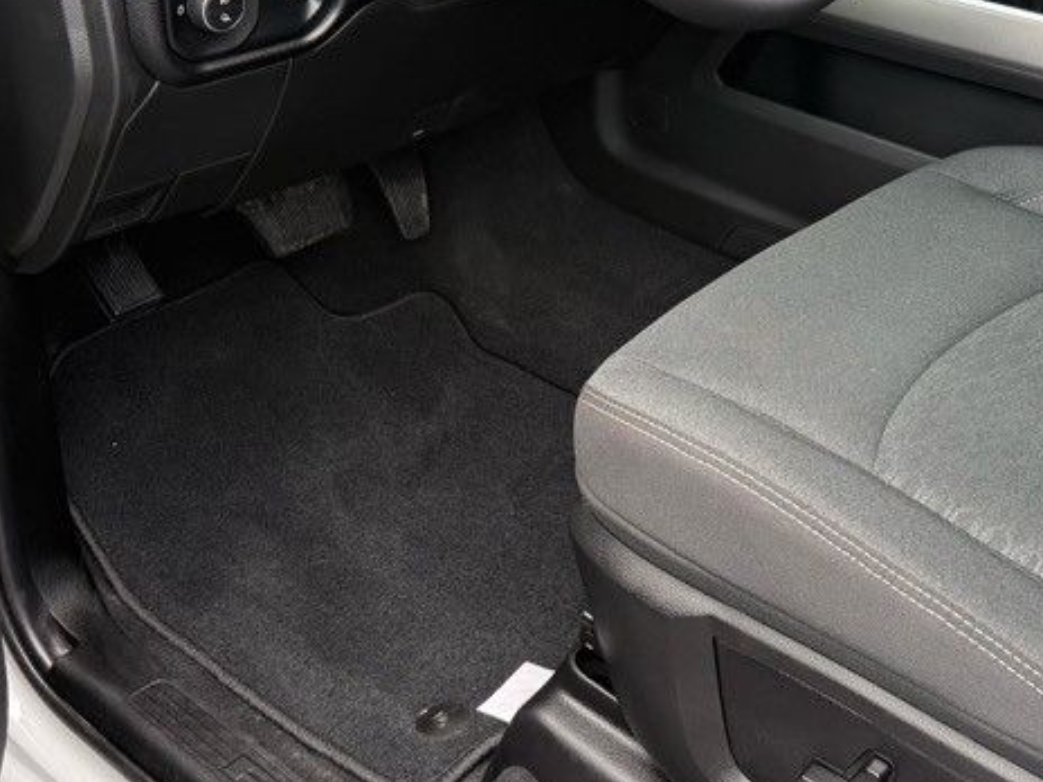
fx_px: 1597
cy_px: 187
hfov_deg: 36.2
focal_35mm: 53
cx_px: 522
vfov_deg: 27.1
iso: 100
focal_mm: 6.76
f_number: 1.78
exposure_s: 1/307
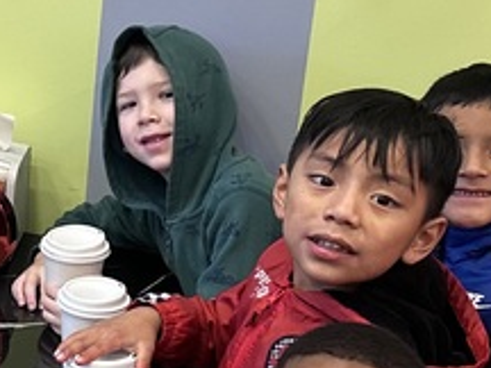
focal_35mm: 123
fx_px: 1745
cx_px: -134
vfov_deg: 12.0
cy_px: 273
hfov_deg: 15.3
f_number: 1.5
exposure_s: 1/120
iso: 100
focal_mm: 5.7
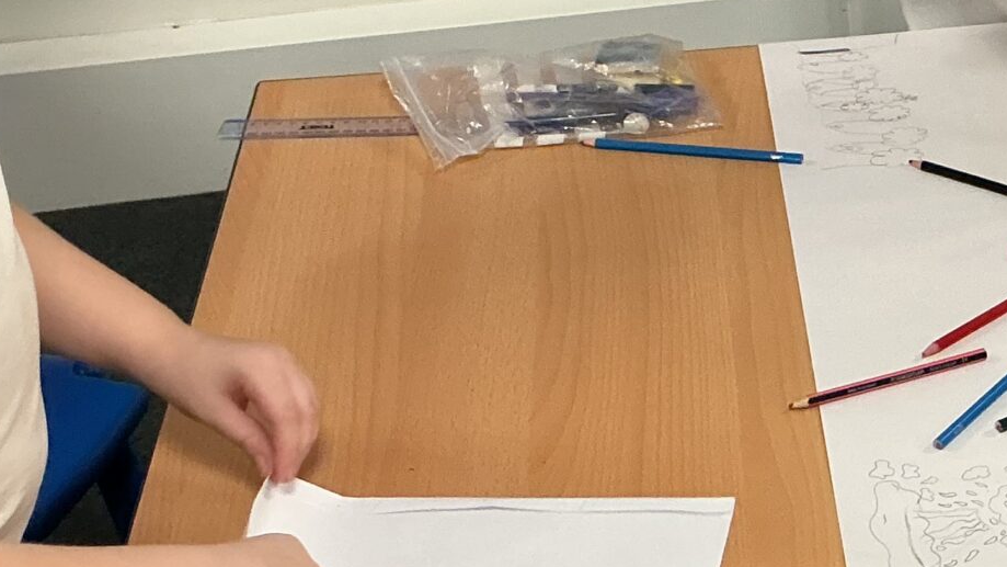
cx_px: 1019
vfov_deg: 13.7
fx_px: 2350
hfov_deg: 23.2
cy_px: 97
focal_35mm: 88
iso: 80
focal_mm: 3
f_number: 1.8
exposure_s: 1/60
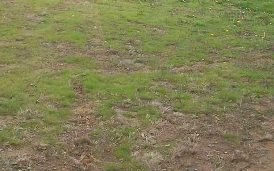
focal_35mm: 98
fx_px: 732
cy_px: -47
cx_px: 100
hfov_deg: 21.1
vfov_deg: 12.9
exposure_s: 1/320
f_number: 2.8
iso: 80
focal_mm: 5.7
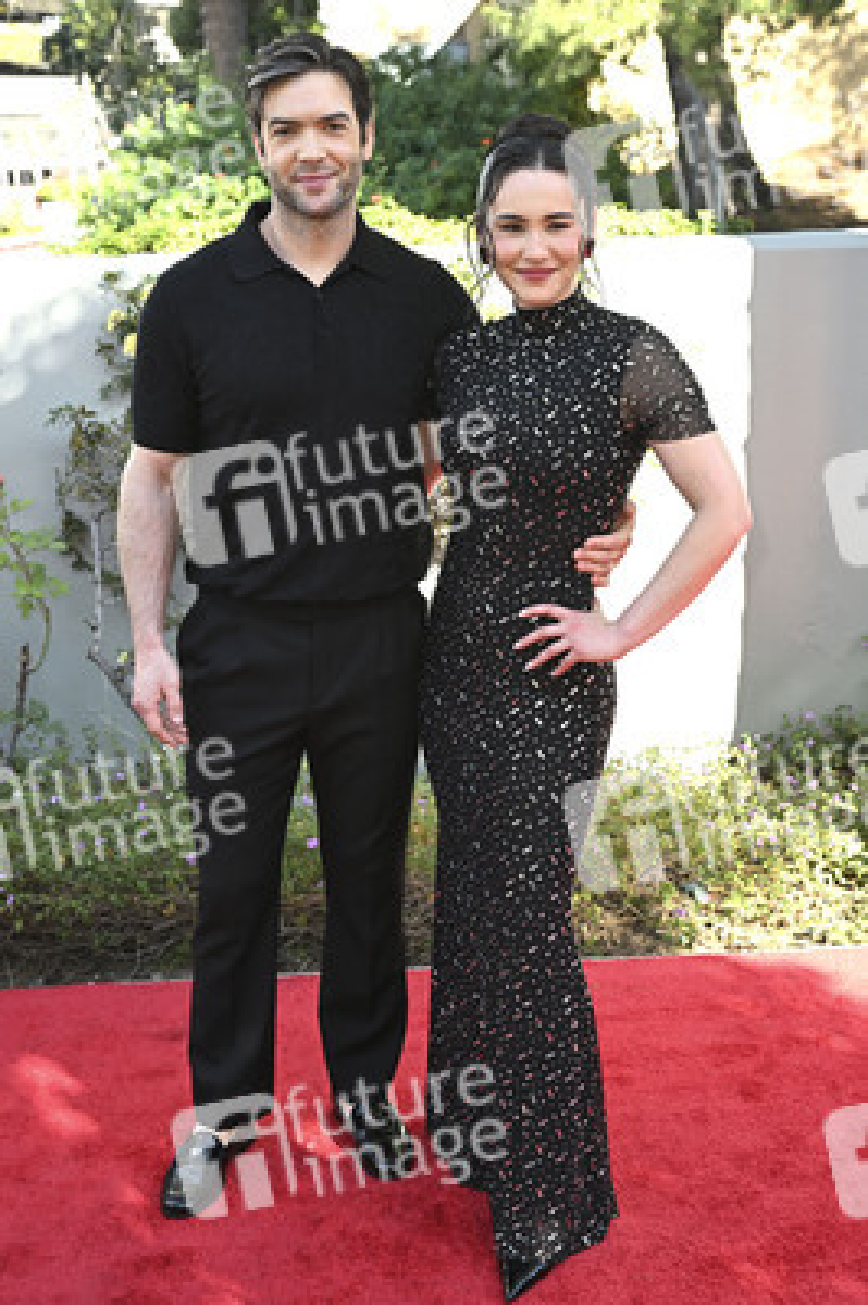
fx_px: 1703
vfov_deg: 41.9
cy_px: 652
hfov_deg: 28.6
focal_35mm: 47
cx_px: 434
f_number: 5.6
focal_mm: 47
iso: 640
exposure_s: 1/320
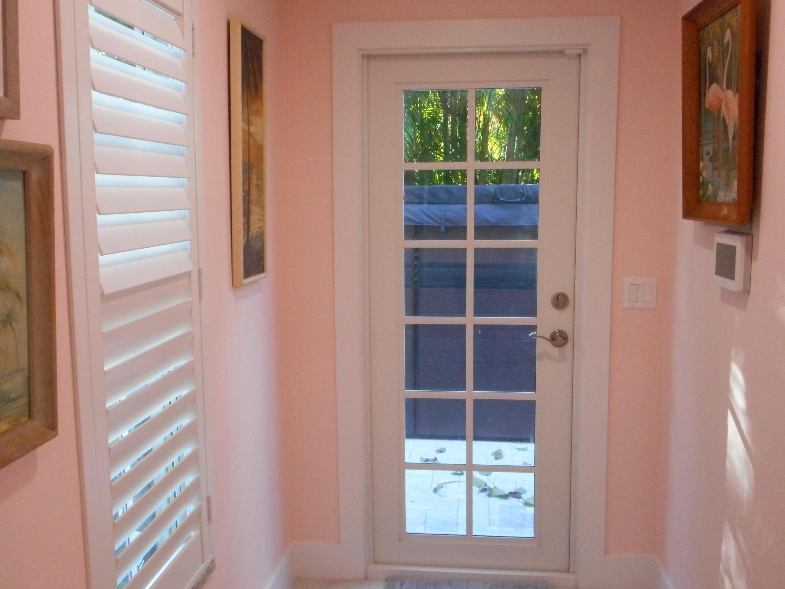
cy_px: 294
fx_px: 771
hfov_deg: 54.0
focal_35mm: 34
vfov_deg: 41.8
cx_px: 392
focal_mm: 6
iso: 800
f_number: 4.2
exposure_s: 1/50
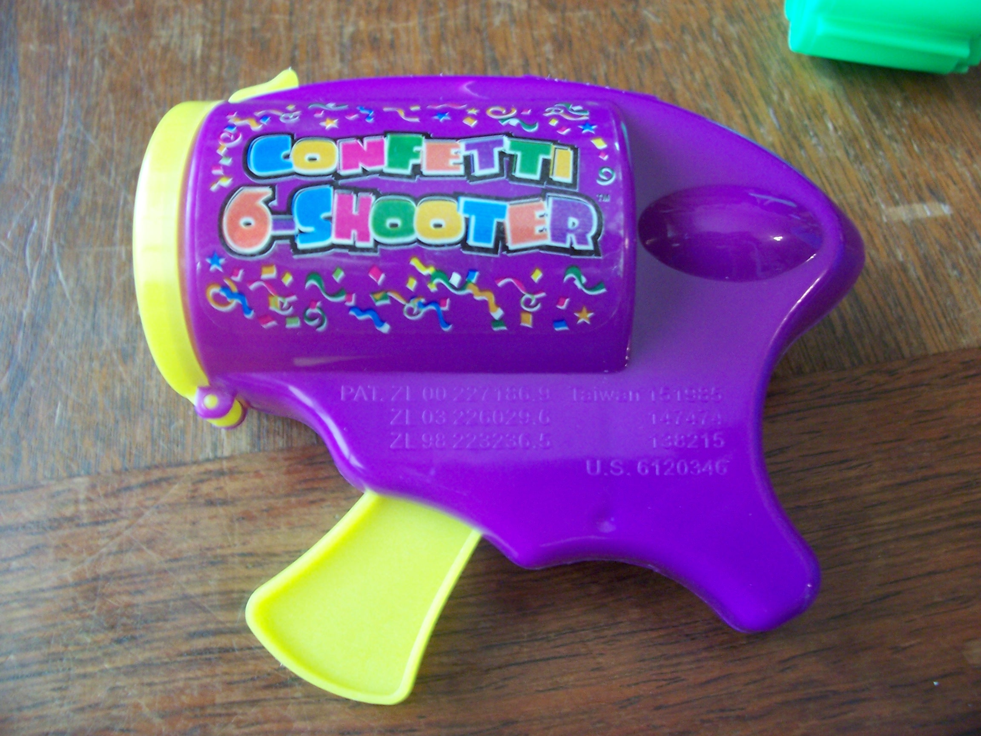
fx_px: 964
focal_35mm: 34
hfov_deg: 54.0
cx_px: 490
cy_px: 368
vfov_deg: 41.8
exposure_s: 1/15
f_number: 2.7
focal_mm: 5.6
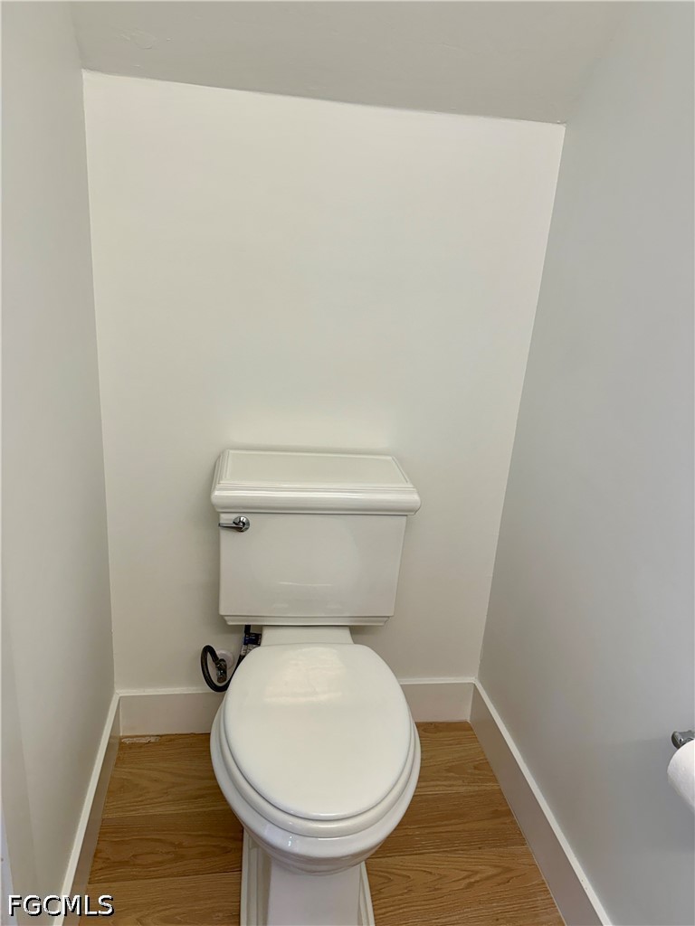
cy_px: 463
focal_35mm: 24
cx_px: 348
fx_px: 642
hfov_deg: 56.8
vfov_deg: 71.6
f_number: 1.78
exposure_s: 1/120
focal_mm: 6.76
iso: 100
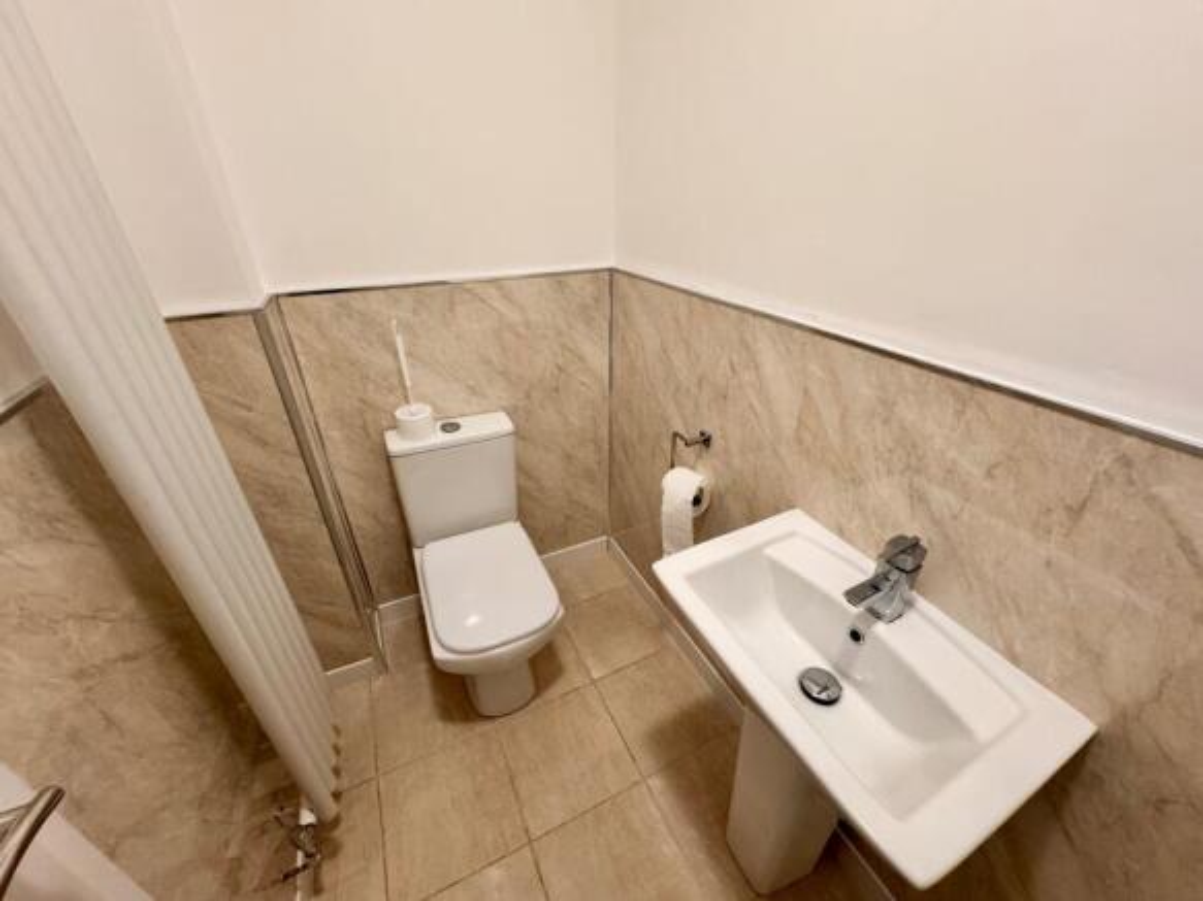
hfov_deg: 102.1
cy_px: 450
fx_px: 486
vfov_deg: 85.7
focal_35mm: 14
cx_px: 602
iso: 320
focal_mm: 2.22
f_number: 2.2
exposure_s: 1/50
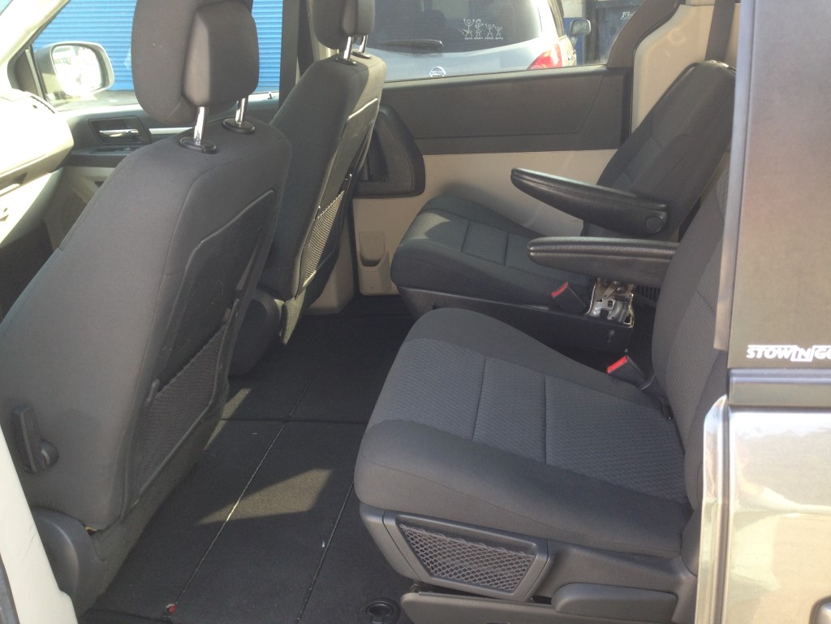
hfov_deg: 55.4
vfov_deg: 42.9
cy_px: 312
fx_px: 792
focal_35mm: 33
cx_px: 416
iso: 64
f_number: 2.4
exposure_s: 1/60
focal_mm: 4.12
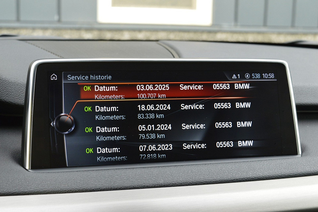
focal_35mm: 57
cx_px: 159
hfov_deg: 35.1
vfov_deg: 23.8
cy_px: 106
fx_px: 503
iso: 800
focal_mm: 38
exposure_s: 1/60
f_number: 7.1
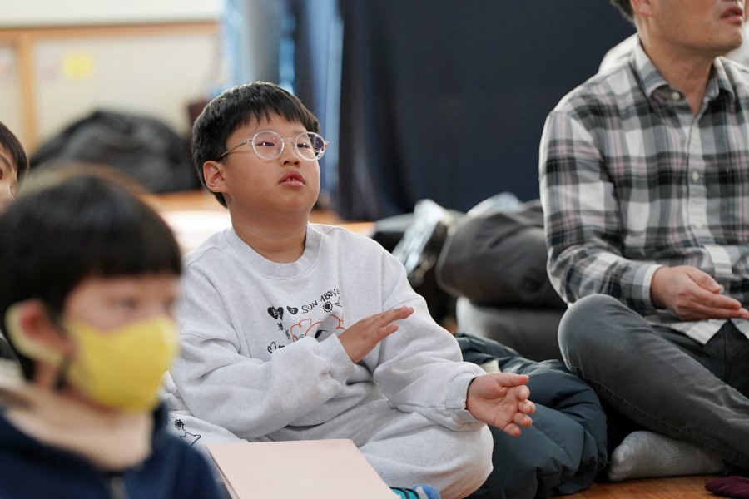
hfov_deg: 11.1
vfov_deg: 7.4
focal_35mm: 185
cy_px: 250
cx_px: 374
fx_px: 3849
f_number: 4
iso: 2000
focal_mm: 185
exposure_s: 1/200
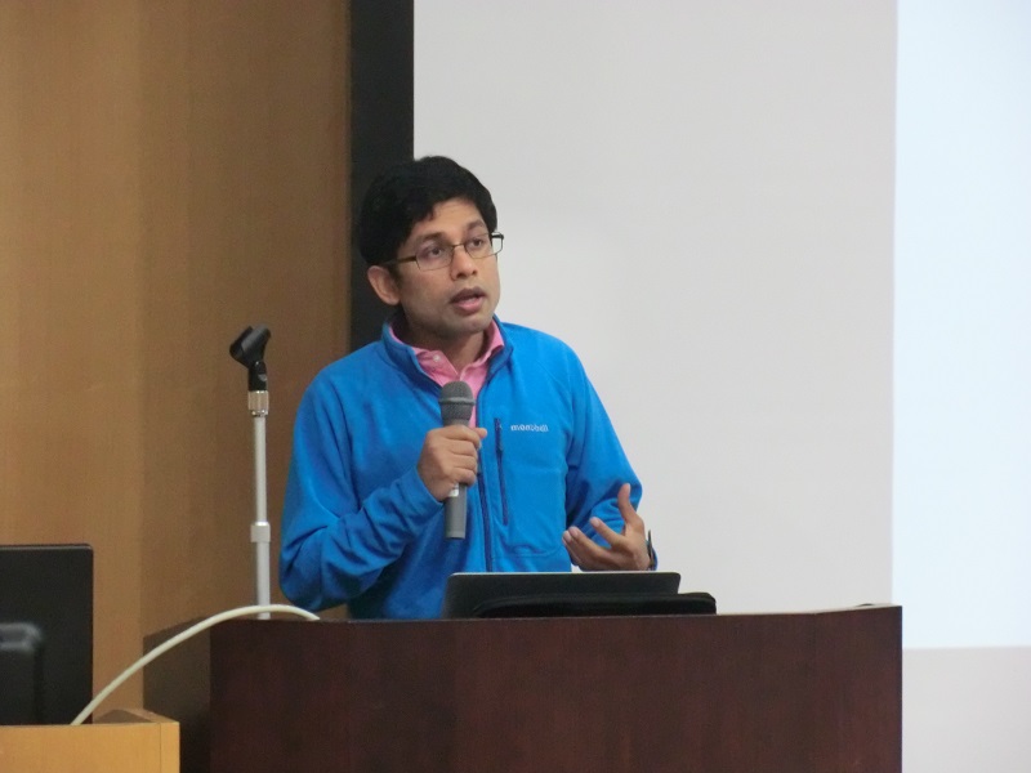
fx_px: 5927
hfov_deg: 9.9
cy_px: 386
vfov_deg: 7.5
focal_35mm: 199
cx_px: 516
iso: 800
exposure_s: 1/20
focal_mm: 35.7
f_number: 5.2
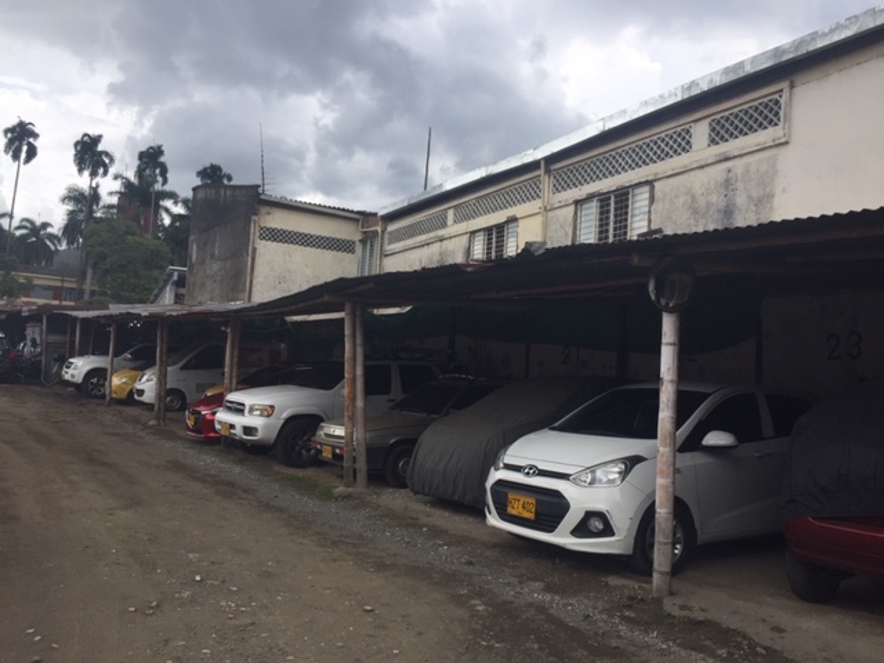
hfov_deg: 61.7
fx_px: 741
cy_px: 332
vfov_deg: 48.2
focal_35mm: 29
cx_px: 442
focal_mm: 4.15
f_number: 2.2
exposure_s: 1/1412
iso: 32
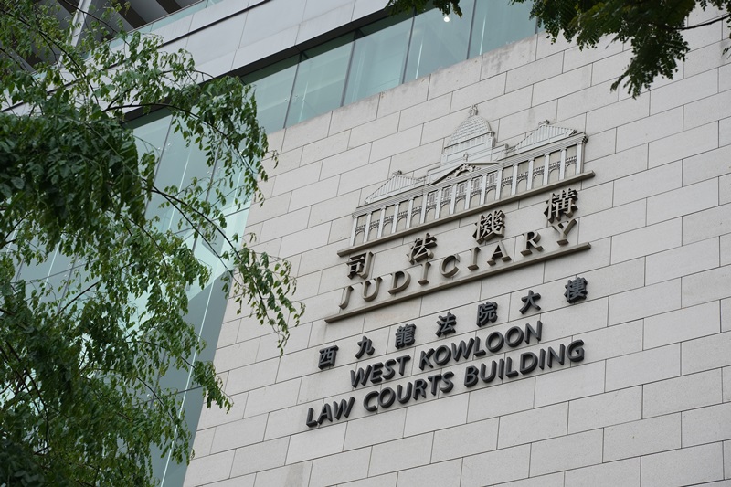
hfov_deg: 27.0
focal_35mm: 75
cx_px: 366
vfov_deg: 18.2
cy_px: 244
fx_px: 1523
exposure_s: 1/320
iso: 400
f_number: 7.1
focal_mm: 75
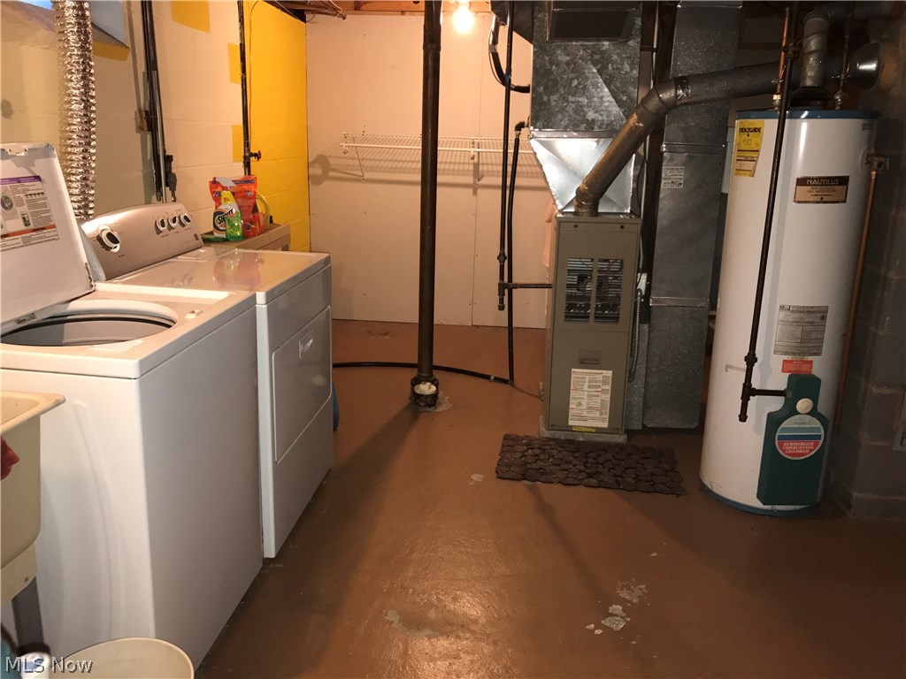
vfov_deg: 49.7
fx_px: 733
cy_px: 340
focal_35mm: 28
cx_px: 453
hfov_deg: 63.4
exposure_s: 1/16
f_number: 1.8
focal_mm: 3.99
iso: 80
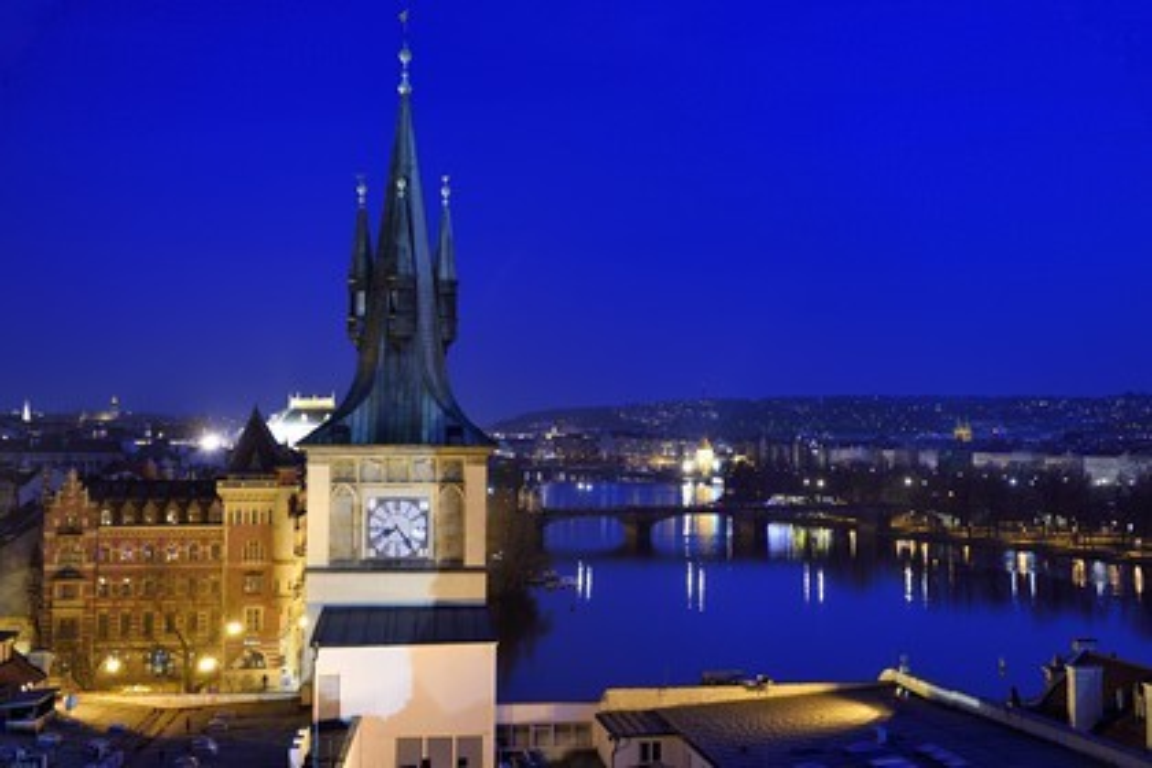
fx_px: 1440
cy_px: 384
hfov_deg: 43.6
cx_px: 576
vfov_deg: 29.9
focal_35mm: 45
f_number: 4
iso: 1250
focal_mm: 45
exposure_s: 1/5
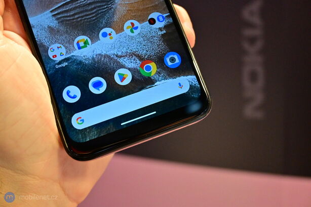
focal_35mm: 44
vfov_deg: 30.8
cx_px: 156
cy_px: 104
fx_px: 376
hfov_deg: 45.0
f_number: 4.8
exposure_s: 1/400
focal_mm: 29
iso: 2800
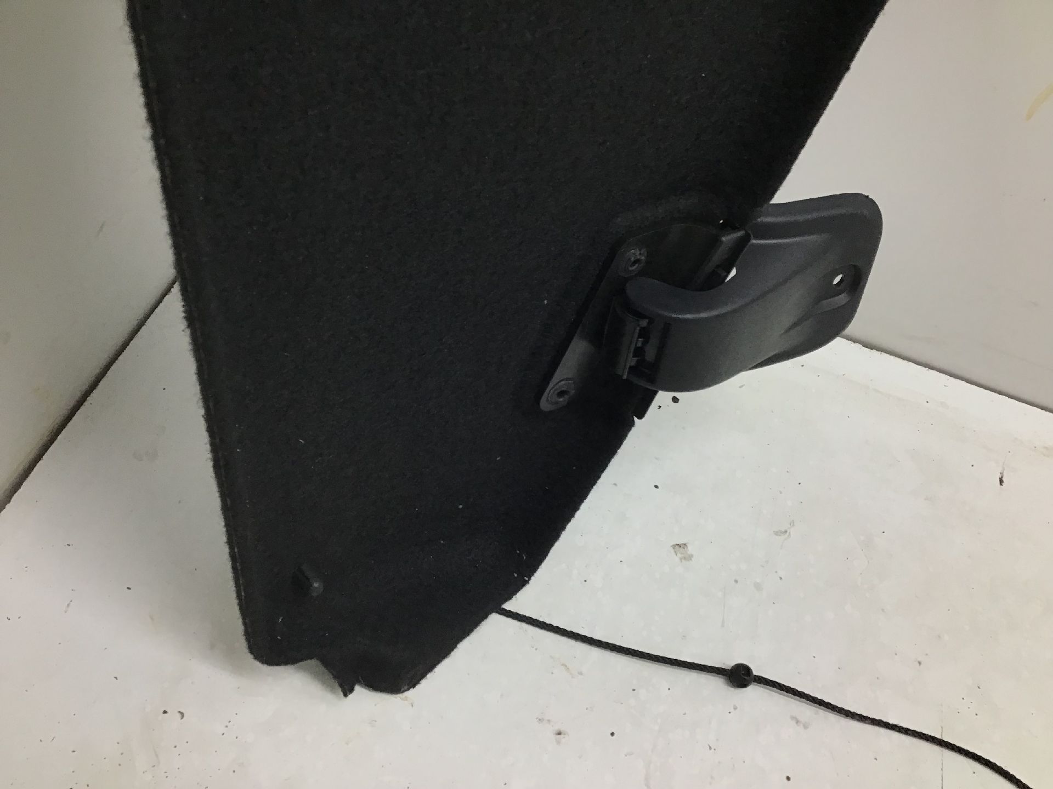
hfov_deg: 58.4
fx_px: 943
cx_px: 526
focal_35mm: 31
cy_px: 394
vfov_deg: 45.4
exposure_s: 1/33
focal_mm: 3.3
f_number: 2.4
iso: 32
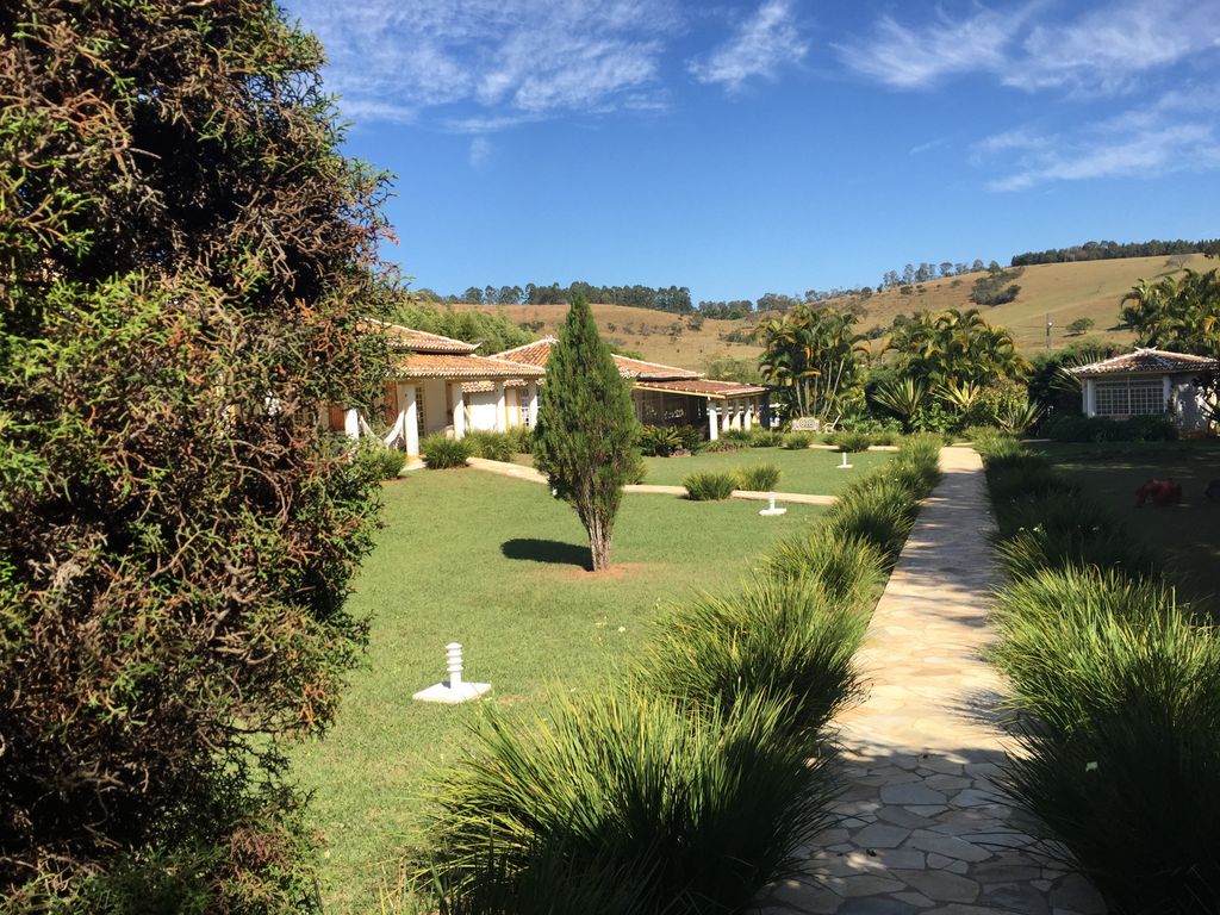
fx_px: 1022
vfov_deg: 48.2
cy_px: 458
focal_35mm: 29
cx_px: 610
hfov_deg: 61.7
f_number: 2.2
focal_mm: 4.15
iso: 32
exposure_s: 1/1721
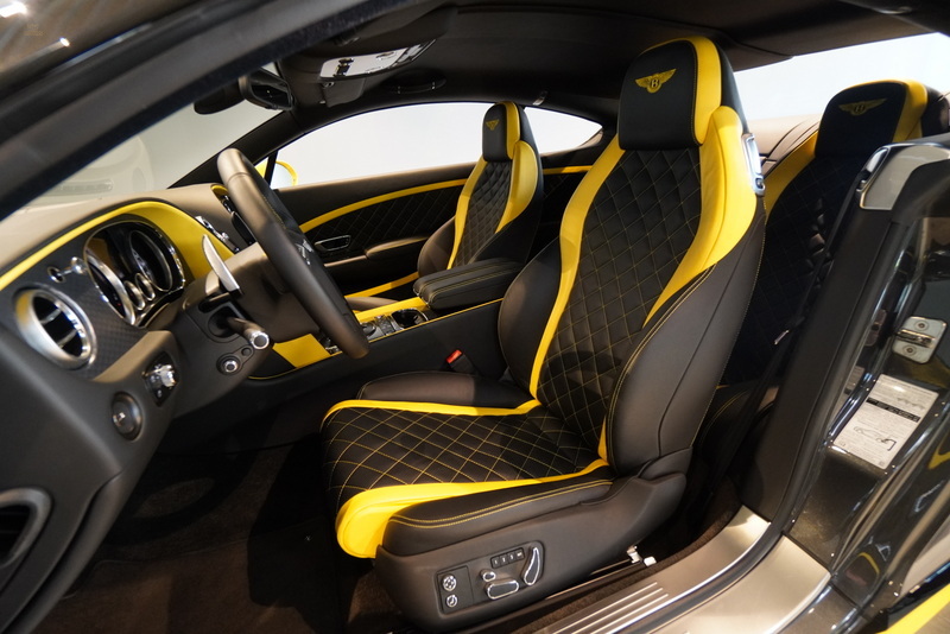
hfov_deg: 100.4
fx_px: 396
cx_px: 475
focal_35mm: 15
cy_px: 317
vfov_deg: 77.4
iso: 2000
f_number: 4
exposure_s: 1/25
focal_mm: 10
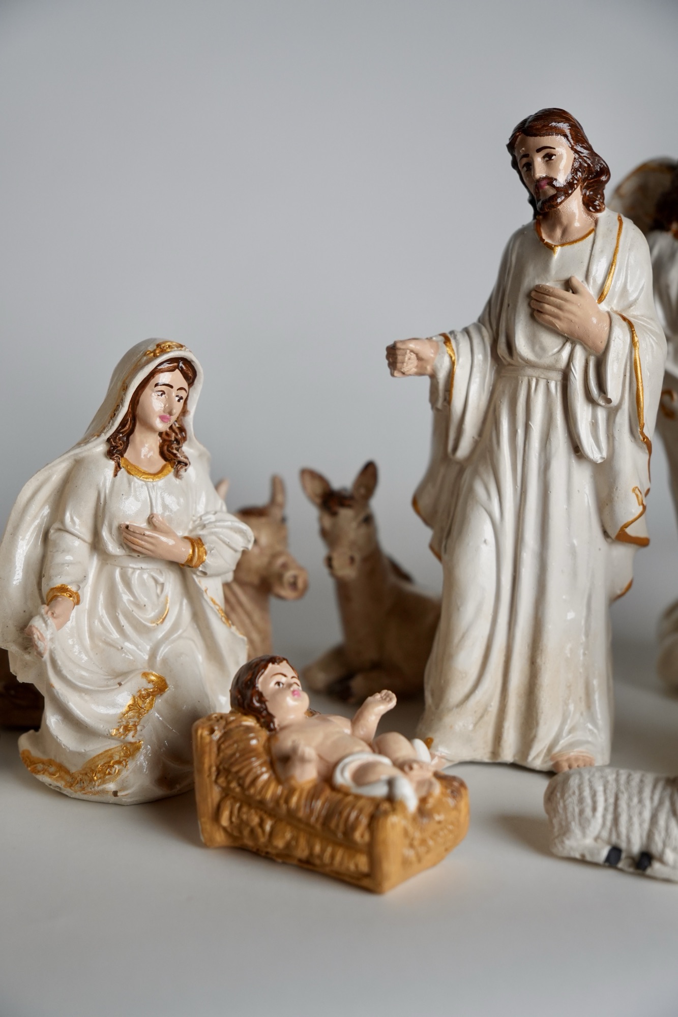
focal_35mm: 54
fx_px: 1526
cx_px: 339
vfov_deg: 36.9
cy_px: 508
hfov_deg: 25.1
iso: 400
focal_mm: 36
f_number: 2.8
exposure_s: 1/1000
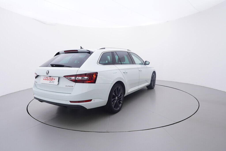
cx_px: 113
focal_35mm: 22
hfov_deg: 77.3
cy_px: 76
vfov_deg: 56.2
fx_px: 141
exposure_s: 1/80
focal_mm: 15
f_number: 5
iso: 200
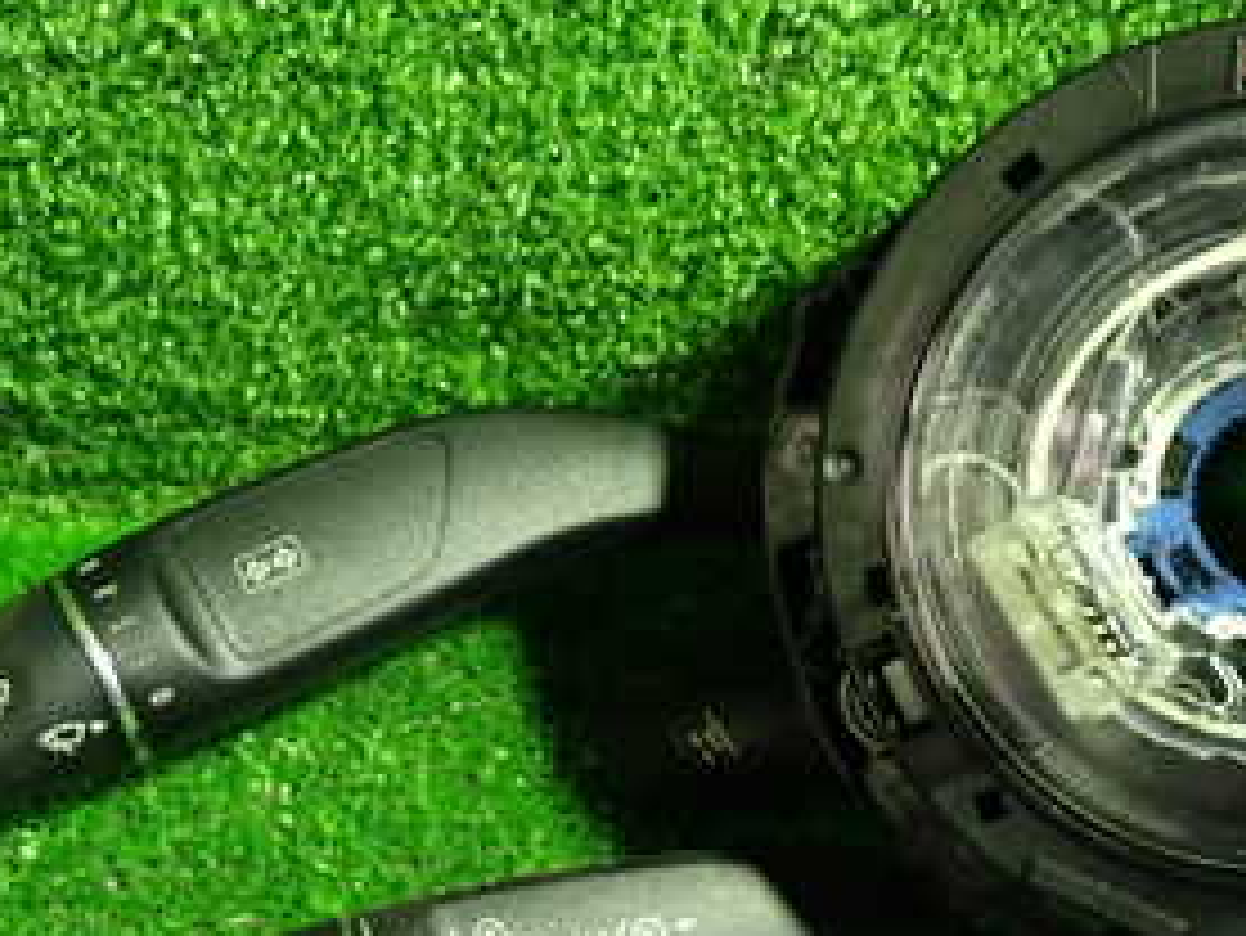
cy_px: 634
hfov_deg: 29.5
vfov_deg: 22.5
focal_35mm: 65
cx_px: 895
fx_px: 2341
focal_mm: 5.4
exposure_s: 1/30
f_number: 2.3
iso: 500
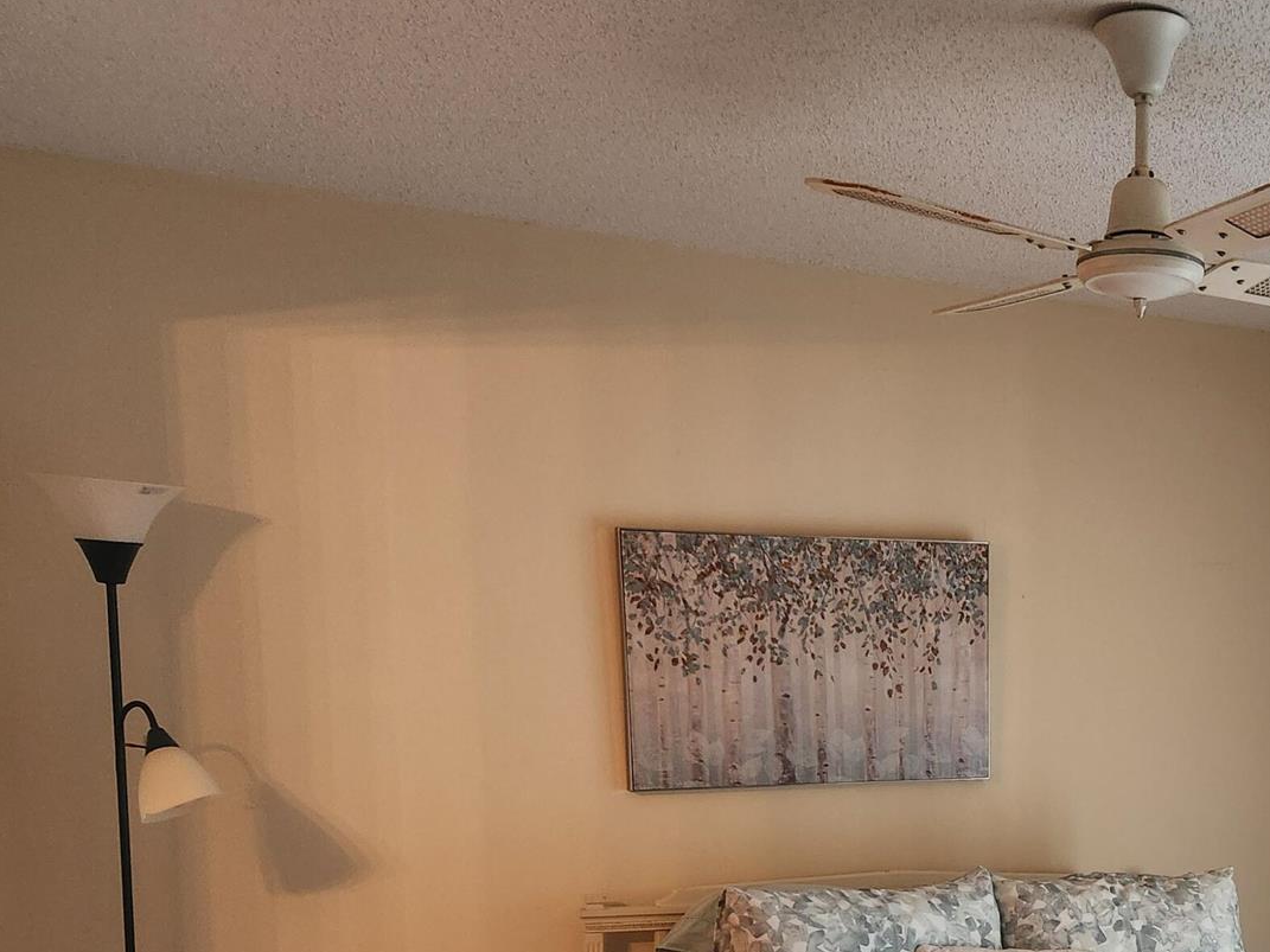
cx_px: 1136
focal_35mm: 44
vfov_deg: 31.1
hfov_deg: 39.9
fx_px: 1614
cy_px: 884
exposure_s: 1/120
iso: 400
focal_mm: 5.4
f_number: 1.8
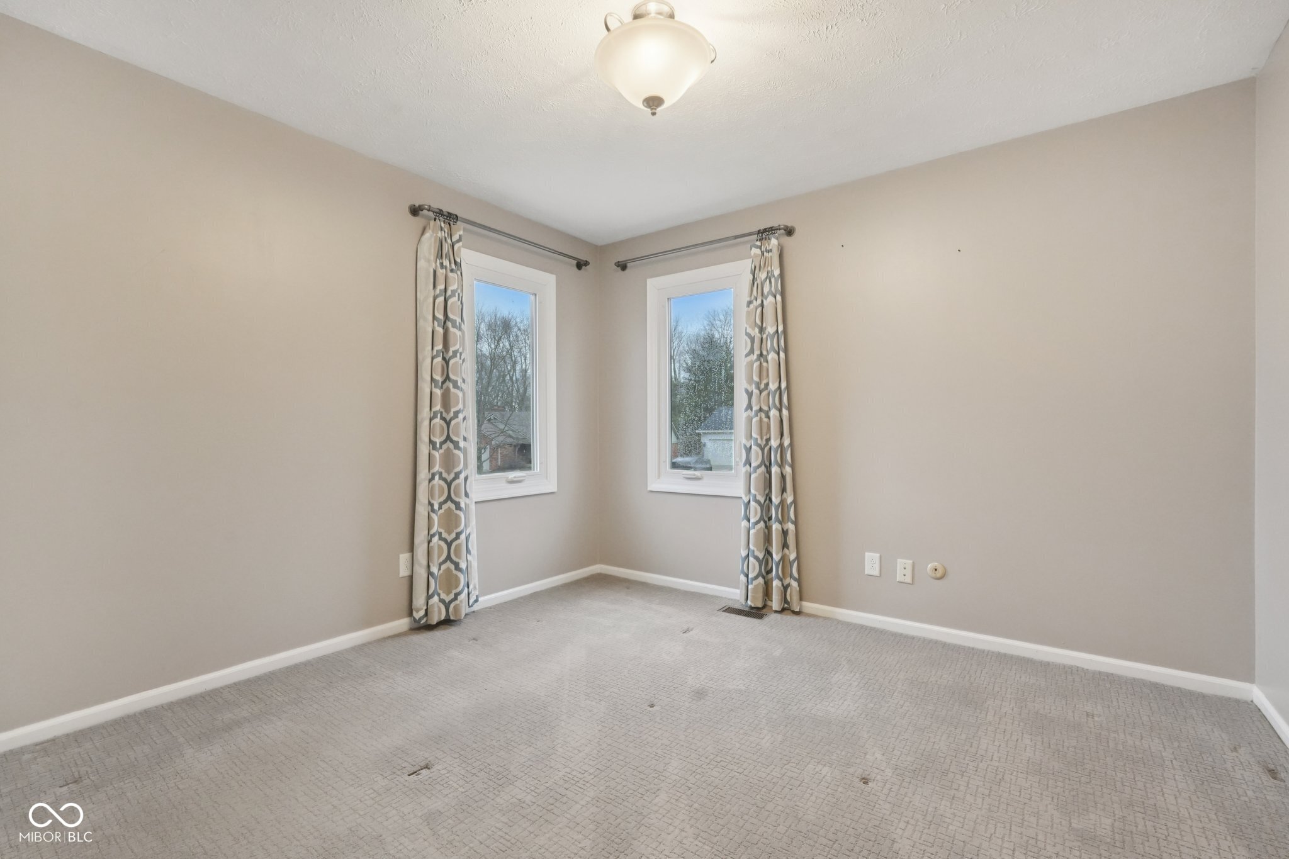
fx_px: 573
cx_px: 644
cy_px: 430
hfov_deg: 96.7
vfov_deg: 73.7
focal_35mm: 16
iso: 2500
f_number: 8
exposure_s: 1/30
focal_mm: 16
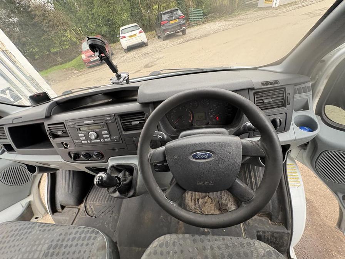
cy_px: 130
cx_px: 172
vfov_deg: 85.7
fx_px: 140
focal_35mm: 14
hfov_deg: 102.1
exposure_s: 1/99
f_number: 2.2
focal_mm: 2.22
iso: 200
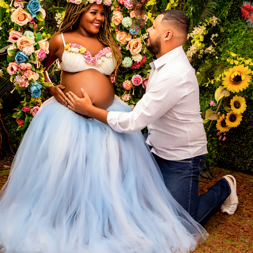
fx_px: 372
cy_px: 122
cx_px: 126
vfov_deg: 37.5
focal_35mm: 45
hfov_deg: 37.6
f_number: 3.5
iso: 800
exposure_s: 1/160
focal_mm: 35
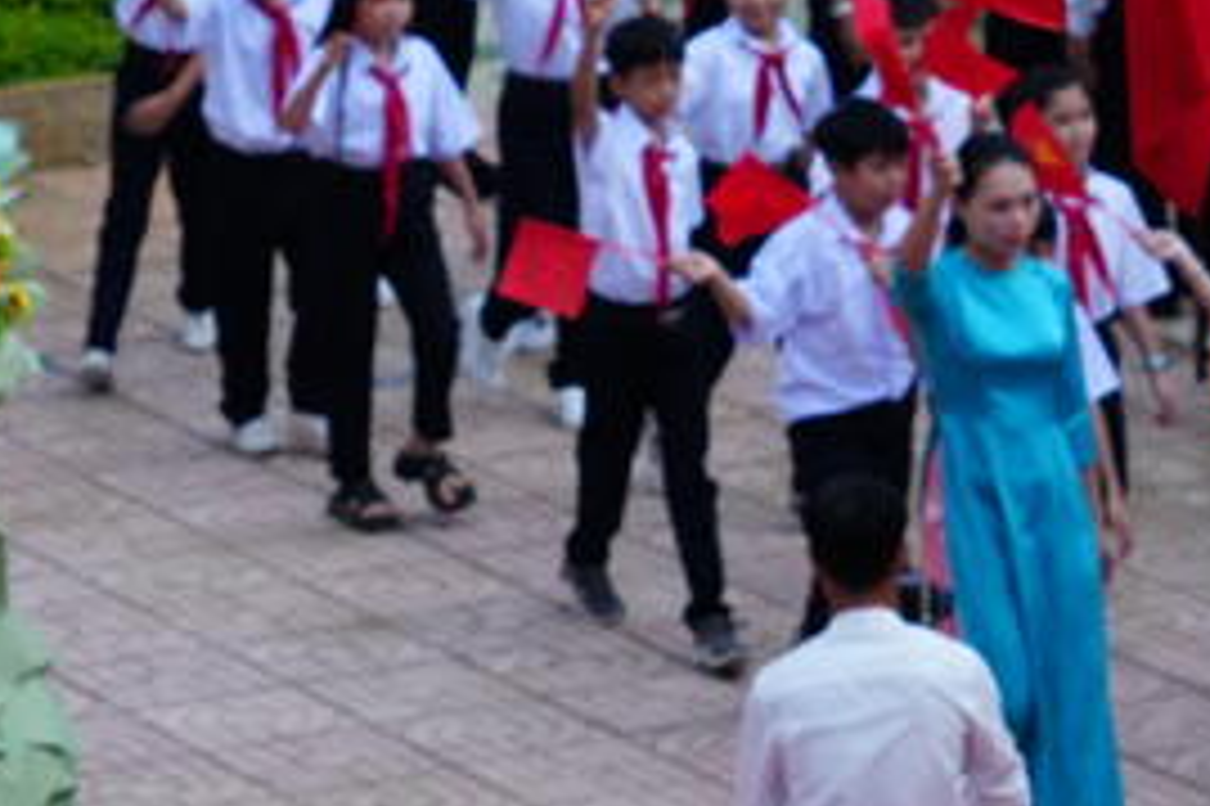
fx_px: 9607
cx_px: 1340
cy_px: 462
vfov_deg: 4.8
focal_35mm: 286
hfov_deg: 7.2
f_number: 5.6
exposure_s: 1/2000
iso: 2500
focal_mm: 96
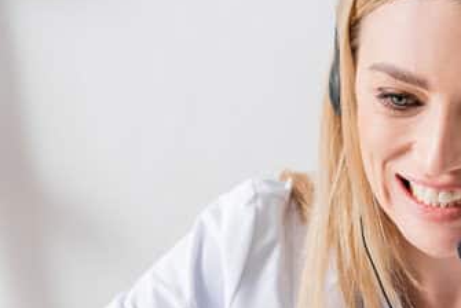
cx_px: 153
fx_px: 2448
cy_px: 395
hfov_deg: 10.7
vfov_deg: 7.1
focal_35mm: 191
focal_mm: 50
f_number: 4
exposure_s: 1/200
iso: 100
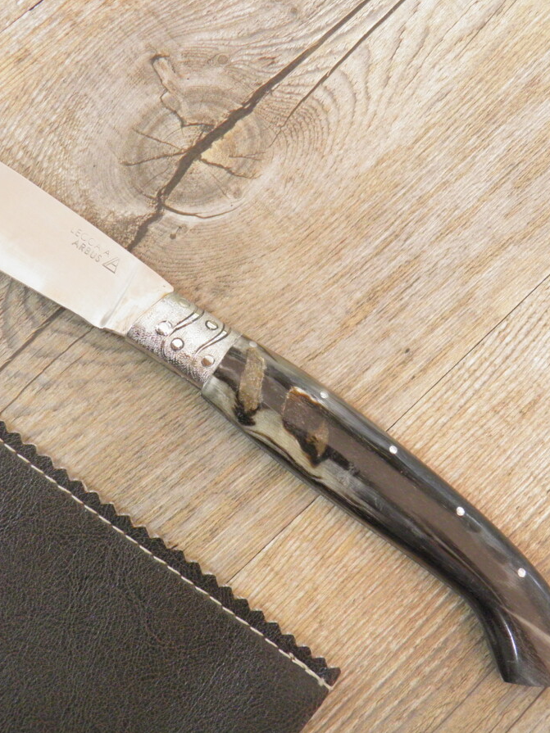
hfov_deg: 24.8
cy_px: 365
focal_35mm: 59
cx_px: 223
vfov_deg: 32.7
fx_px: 1250
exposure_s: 1/6
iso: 200
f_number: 3.3
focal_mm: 7.9
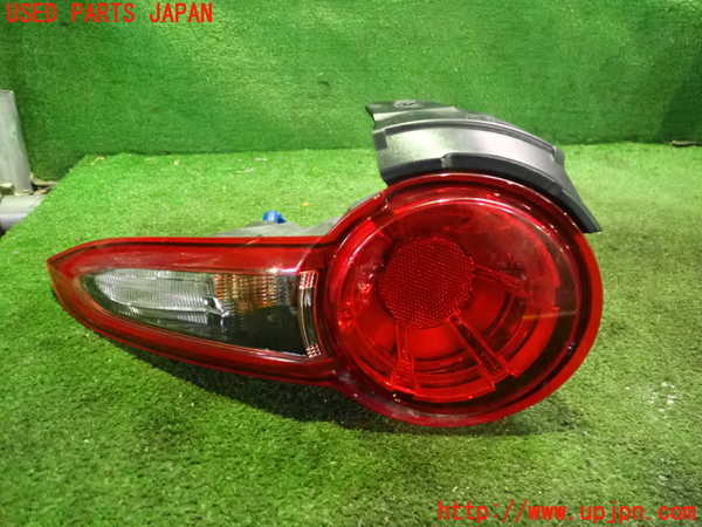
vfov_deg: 46.8
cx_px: 351
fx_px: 608
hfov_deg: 60.0
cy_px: 264
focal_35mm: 30
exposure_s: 1/50
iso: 2000
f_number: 2.3
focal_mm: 5.4
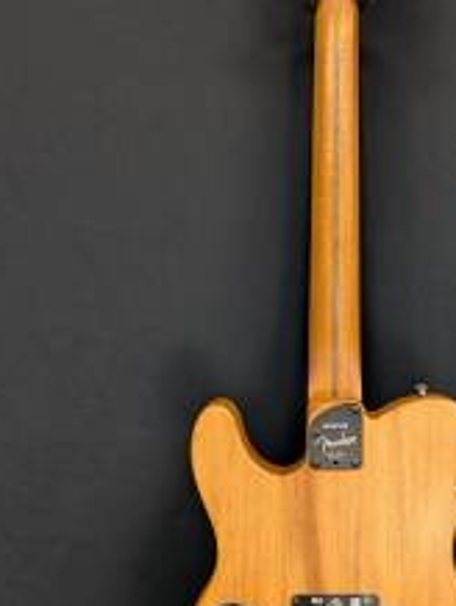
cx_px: 335
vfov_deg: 42.9
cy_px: 331
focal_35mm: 44
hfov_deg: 32.4
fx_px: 771
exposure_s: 1/23.8
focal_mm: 6.9
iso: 65
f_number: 1.68
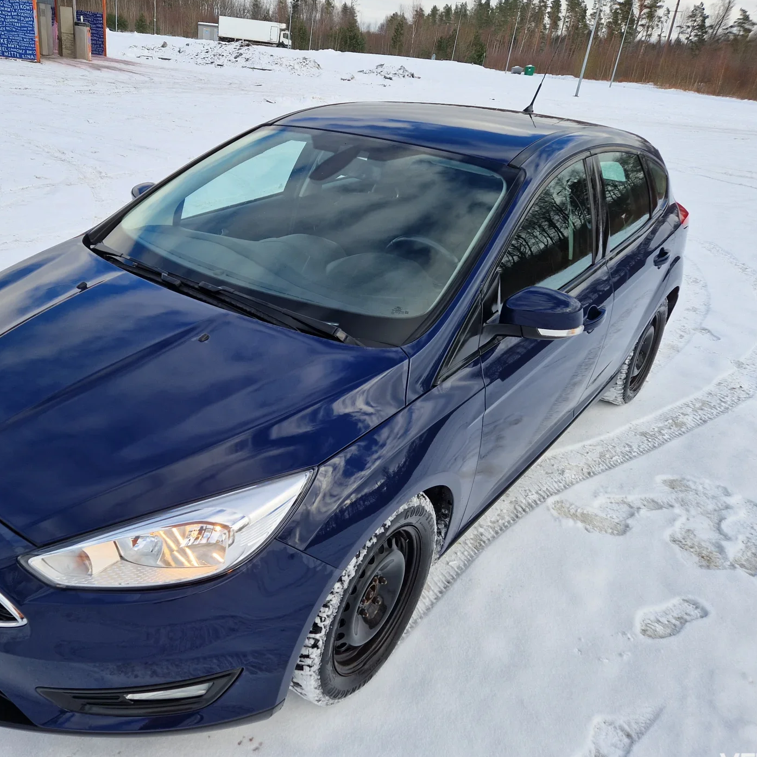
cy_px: 388
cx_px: 298
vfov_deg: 57.3
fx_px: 693
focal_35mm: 28
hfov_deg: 56.8
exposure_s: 1/770
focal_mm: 5.4
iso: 50
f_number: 1.8
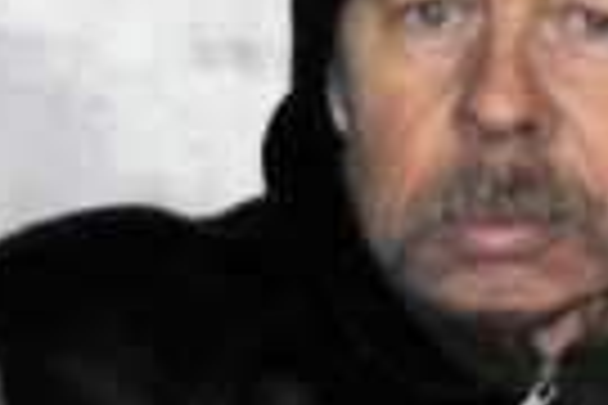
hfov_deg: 1.3
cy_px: 493
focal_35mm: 1556
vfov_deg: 0.9
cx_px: -36
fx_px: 26277
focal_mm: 200
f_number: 5.6
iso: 3200
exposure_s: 1/250
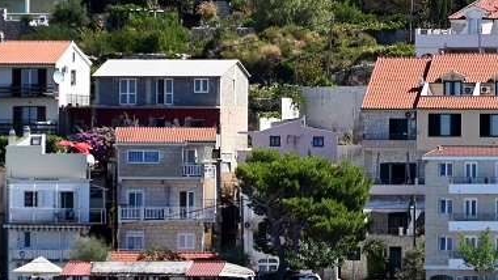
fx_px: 10924
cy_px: 37
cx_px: 347
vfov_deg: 1.5
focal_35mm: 827
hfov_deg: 2.6
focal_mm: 300
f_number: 5.6
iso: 100
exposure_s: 1/400
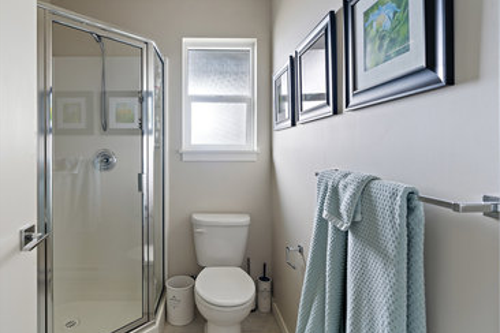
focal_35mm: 19
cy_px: 142
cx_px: 210
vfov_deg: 64.2
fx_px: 264
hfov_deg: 86.2
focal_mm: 16
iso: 400
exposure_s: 1.3
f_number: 6.3
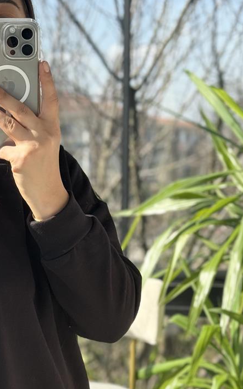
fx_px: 1017
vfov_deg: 21.4
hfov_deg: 13.5
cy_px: 301
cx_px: 35
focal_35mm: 96
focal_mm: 6.86
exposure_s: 1/425
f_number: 1.78
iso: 64
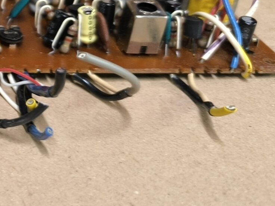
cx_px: -167
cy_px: 4
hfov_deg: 20.1
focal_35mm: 80
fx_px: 636
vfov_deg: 18.0
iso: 1000
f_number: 1.65
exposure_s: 1/25
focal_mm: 6.14
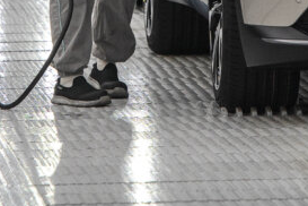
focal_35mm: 277
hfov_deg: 7.4
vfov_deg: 4.9
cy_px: -178
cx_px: 147
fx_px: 2370
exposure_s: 1/1250
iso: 2000
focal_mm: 70
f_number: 5
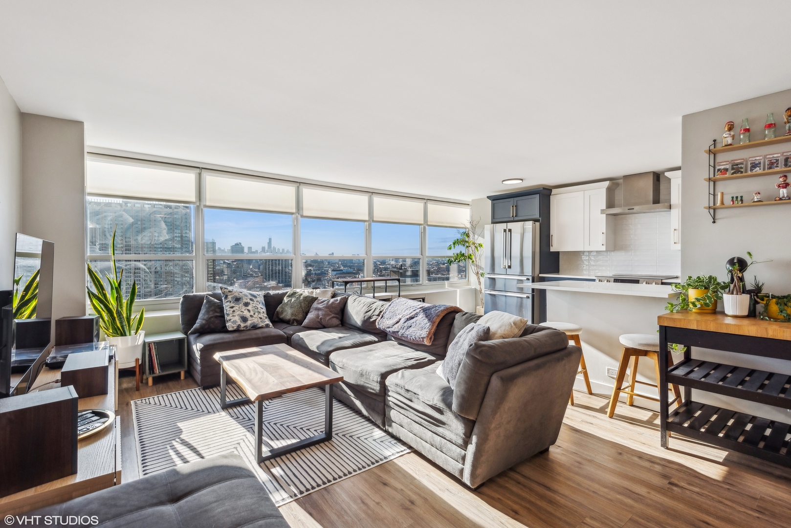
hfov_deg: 96.7
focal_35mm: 16
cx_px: 396
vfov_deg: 73.8
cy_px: 264
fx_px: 352
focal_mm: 16
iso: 320
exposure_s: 1/160
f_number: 8
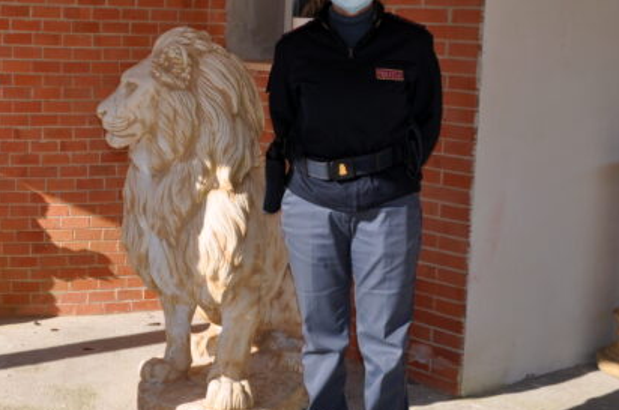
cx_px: 92
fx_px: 1200
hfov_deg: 28.1
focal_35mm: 70
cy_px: 165
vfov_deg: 19.4
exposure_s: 1/200
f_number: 13
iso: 200
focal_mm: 25
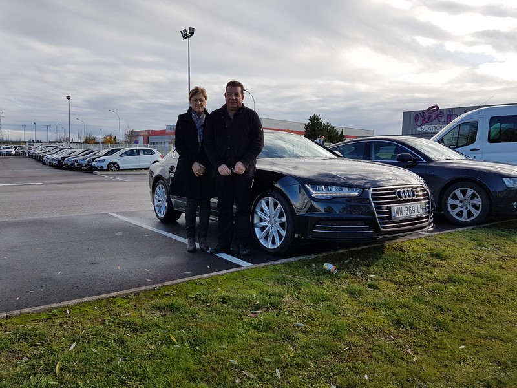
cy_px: 194
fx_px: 388
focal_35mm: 26
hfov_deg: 67.3
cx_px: 258
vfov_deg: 53.1
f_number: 1.7
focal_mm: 4.2
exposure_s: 1/1344
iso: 40
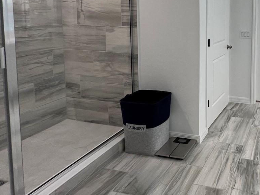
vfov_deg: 47.7
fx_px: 203
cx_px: 251
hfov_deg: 53.7
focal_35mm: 27
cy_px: 31
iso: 125
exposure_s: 1/120
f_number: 1.8
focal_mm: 1.57
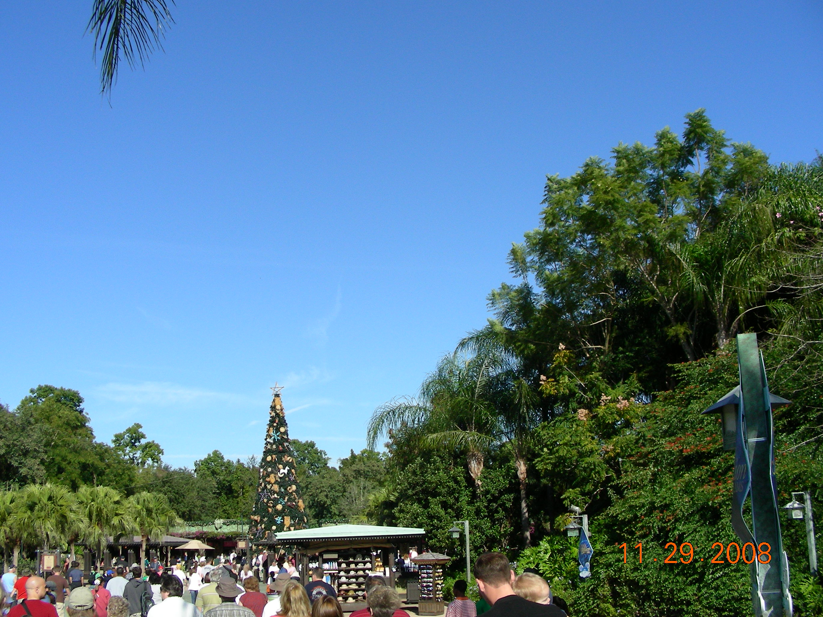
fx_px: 927
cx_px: 408
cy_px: 303
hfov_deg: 47.9
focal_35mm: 39
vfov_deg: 36.8
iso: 50
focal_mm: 6.3
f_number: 4
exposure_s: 1/775
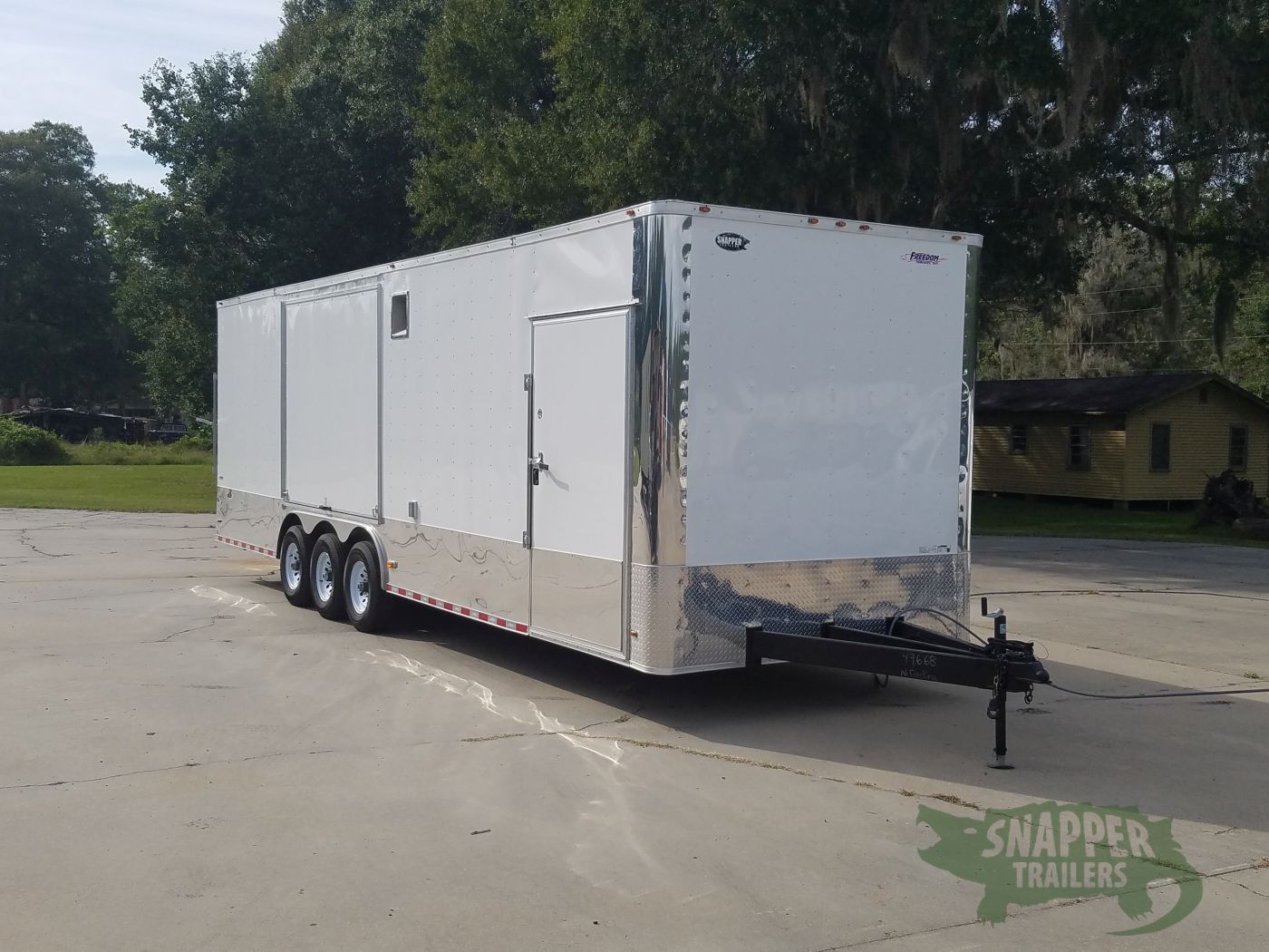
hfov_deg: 67.3
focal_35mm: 26
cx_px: 634
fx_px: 953
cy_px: 476
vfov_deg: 53.1
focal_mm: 4.2
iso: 50
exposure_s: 1/3112
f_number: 1.7
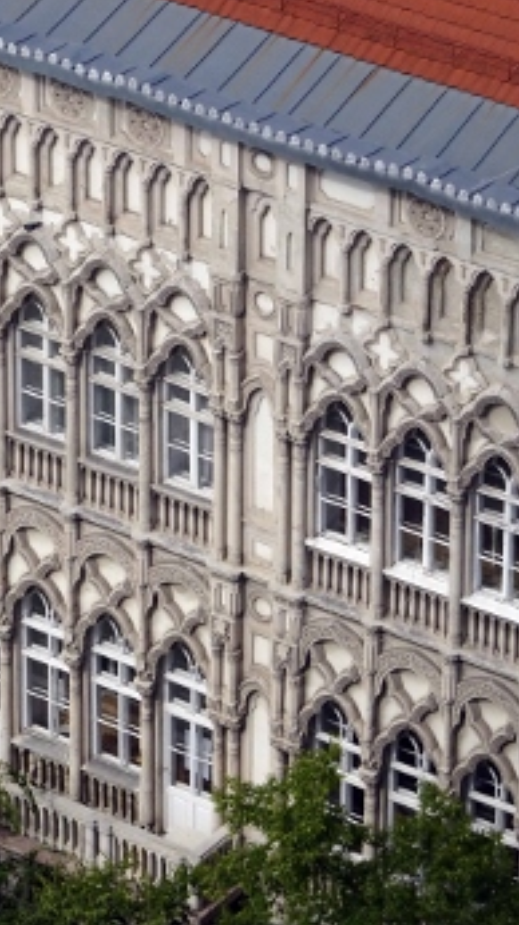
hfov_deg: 5.7
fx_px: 5248
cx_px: 49
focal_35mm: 214
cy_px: 461
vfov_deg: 10.1
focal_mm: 24.99
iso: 80
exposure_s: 1/400
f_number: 5.6
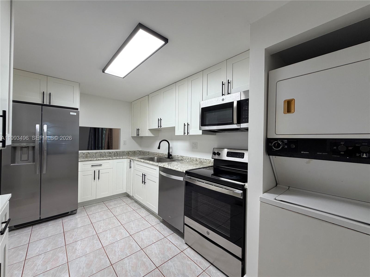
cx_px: 185
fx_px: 150
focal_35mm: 14
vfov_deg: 85.7
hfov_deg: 102.1
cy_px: 138
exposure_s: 1/120
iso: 160
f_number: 2.2
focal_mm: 2.22
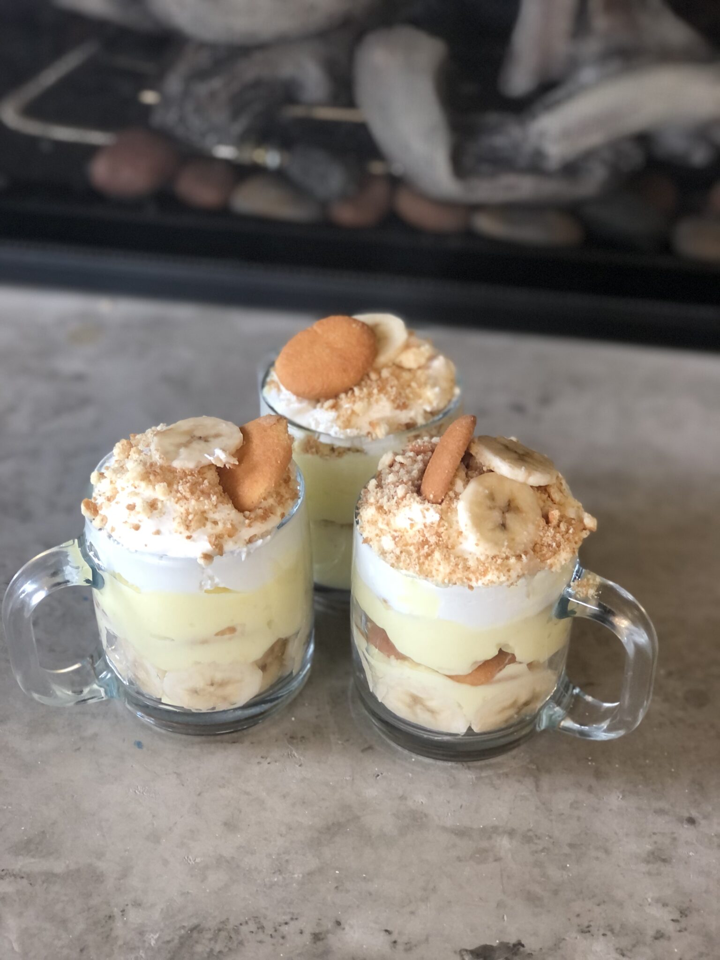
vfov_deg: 33.8
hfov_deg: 25.7
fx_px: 1581
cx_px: 360
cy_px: 480
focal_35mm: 57
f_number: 2.8
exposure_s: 1/30
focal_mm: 6.6
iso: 160
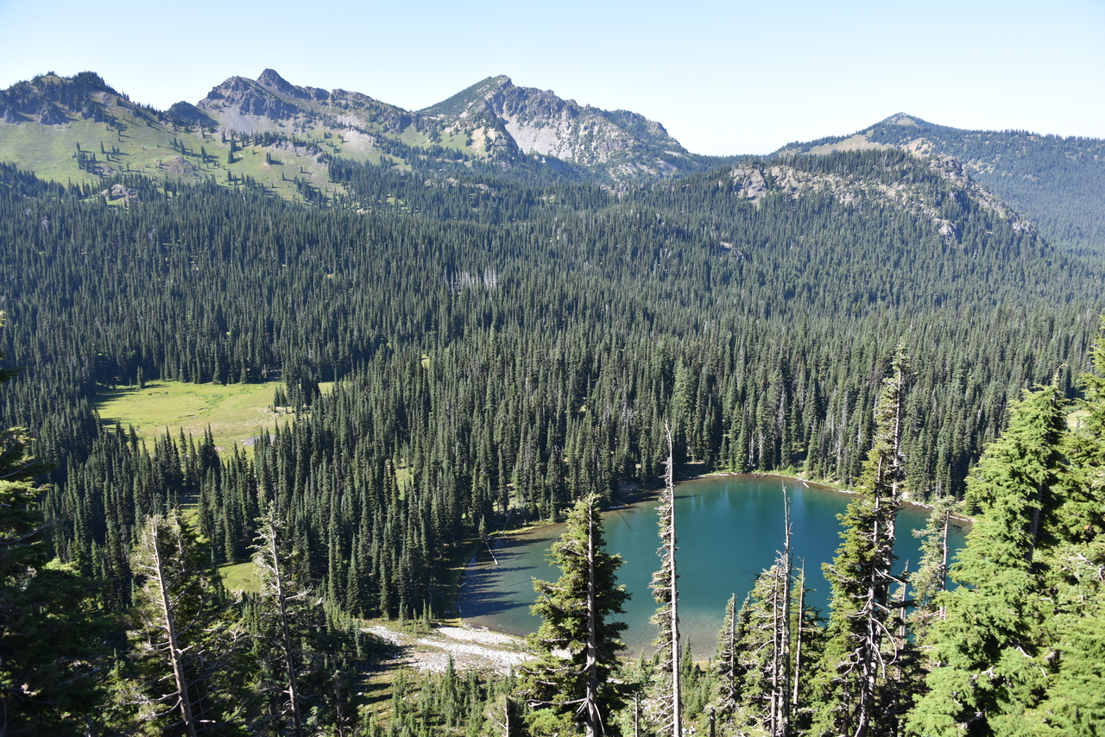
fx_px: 860
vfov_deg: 46.4
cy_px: 368
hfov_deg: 65.5
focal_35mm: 28
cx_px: 552
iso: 100
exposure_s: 1/160
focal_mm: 28
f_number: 6.3
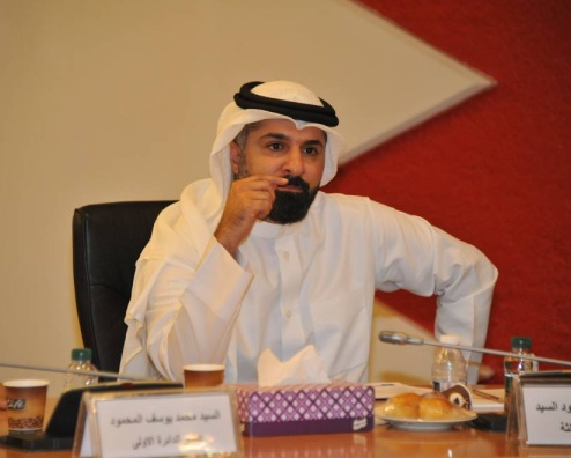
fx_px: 4042
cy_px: 228
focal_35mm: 239
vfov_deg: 6.5
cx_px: 254
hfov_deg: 8.1
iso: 3200
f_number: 5.6
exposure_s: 1/80
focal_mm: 210
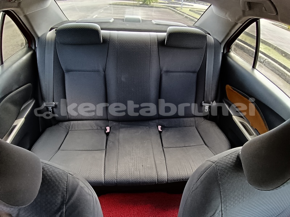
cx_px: 145
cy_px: 108
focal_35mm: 17
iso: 564
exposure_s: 1/100
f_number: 2.2
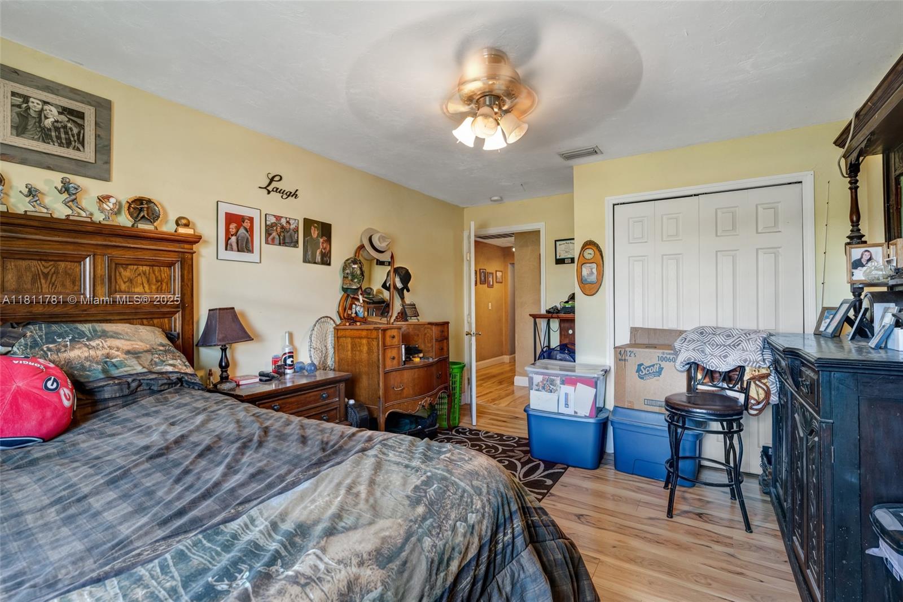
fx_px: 401
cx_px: 452
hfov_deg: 96.7
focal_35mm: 16
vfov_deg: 73.7
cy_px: 301
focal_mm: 16
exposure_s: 1/5
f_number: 9
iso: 400
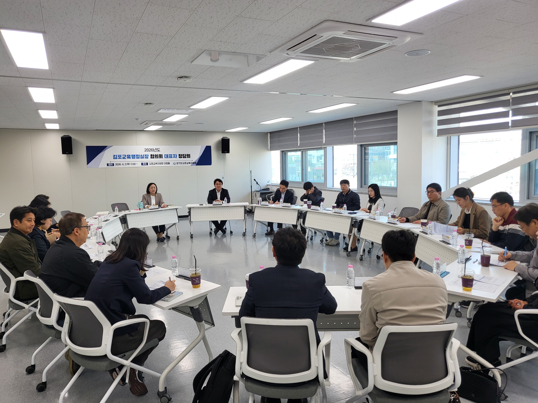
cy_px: 202
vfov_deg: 53.1
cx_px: 269
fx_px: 404
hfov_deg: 67.3
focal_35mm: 26
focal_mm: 4.25
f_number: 1.8
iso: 64
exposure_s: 1/120
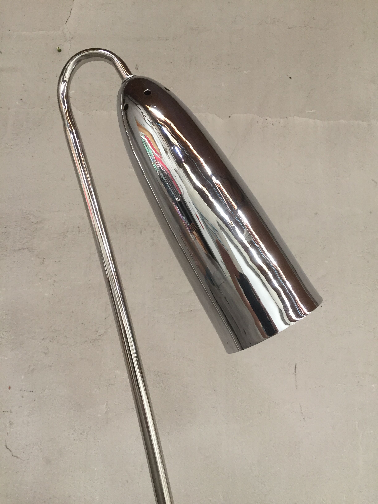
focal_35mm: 29
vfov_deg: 61.7
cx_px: 189
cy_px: 252
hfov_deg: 48.2
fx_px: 422
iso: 160
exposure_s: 1/33
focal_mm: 4.15
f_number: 2.2
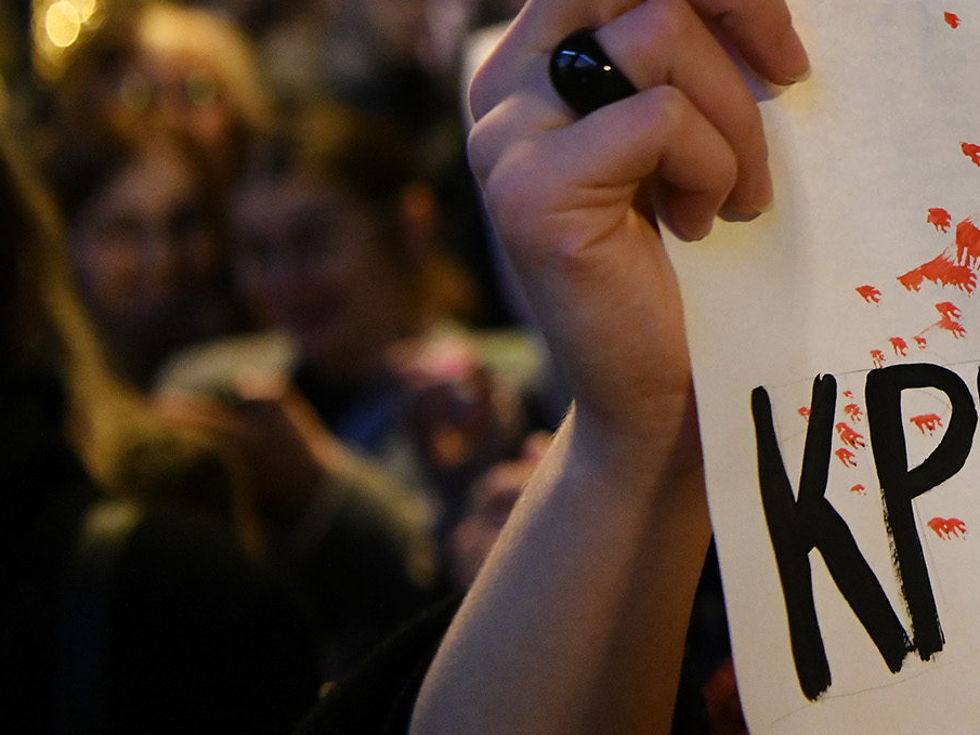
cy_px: -72
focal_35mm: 85
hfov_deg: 20.8
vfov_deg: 16.8
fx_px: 2407
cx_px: 1296
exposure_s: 1/125
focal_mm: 32
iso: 3200
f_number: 2.8
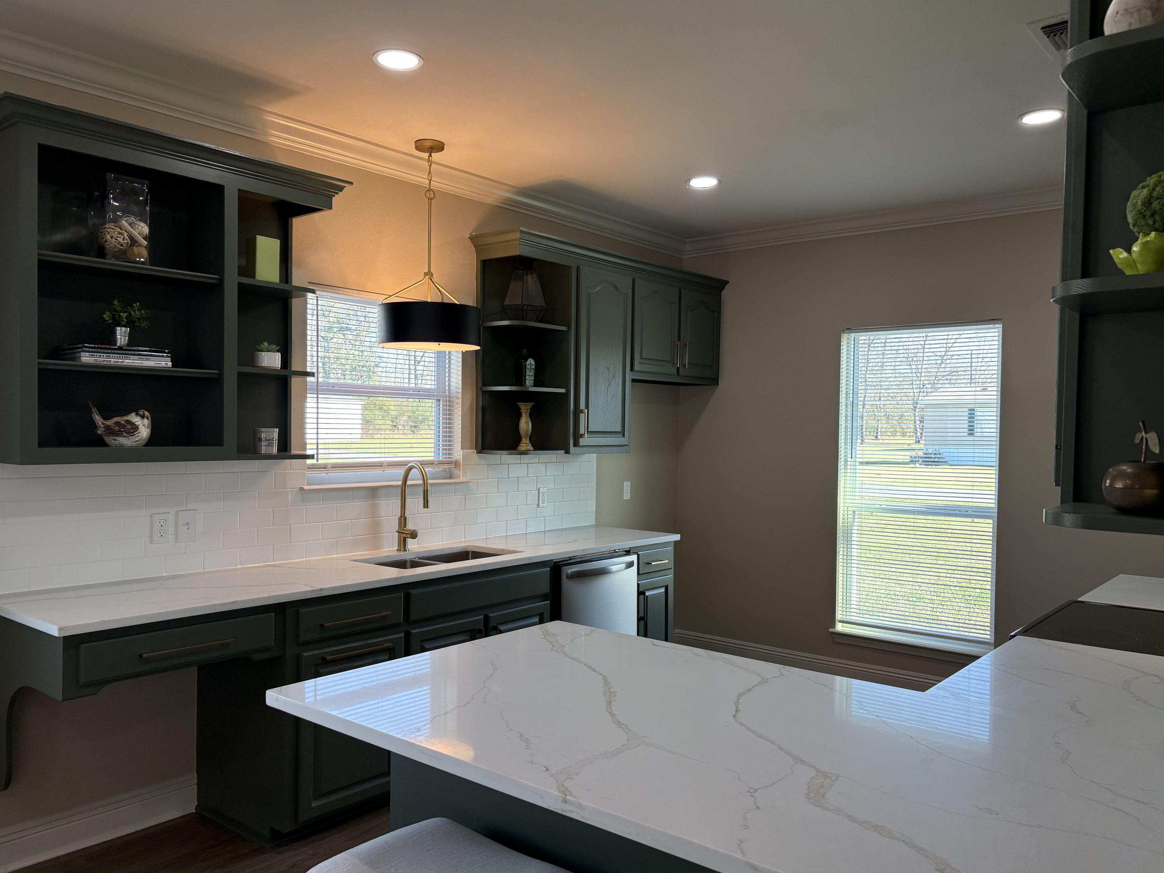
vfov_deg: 51.4
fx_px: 908
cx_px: 573
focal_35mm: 27
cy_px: 448
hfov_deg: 65.3
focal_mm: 5.96
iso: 80
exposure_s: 1/158
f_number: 1.6
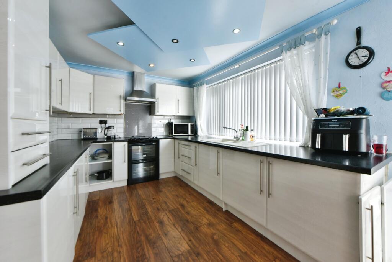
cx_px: 196
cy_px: 131
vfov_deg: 81.3
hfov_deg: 104.2
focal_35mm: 14
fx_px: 153
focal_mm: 14
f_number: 9
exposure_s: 1/160
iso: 800
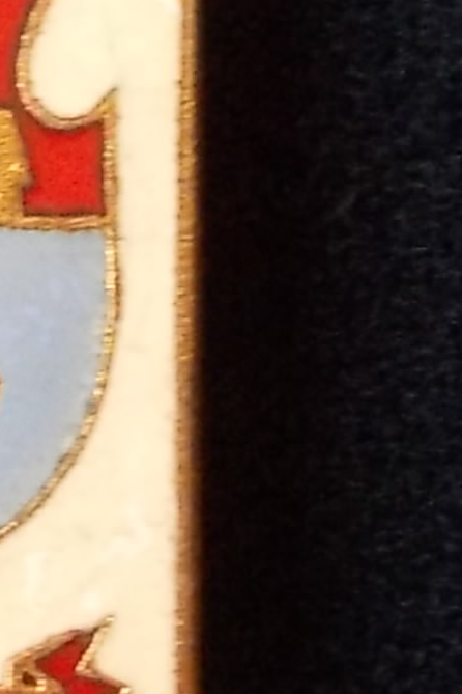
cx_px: -203
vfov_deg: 19.1
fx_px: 2060
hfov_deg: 12.3
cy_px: 311
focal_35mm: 107
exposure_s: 1/50
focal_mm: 6.1
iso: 200
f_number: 3.3
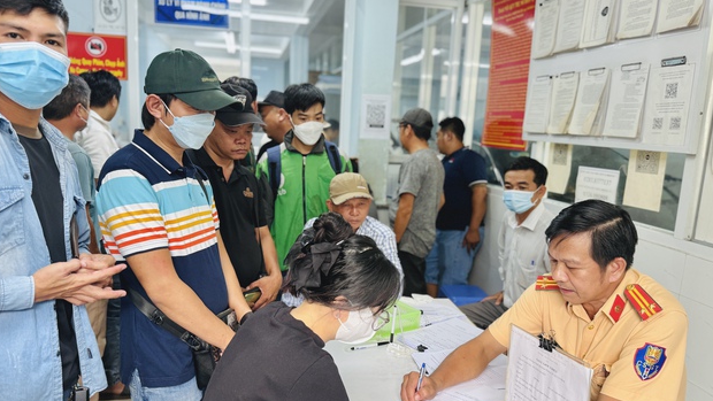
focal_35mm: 27
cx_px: 353
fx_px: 511
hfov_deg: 69.8
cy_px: 214
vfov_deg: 42.9
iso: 125
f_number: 1.78
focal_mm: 6.76
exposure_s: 1/121
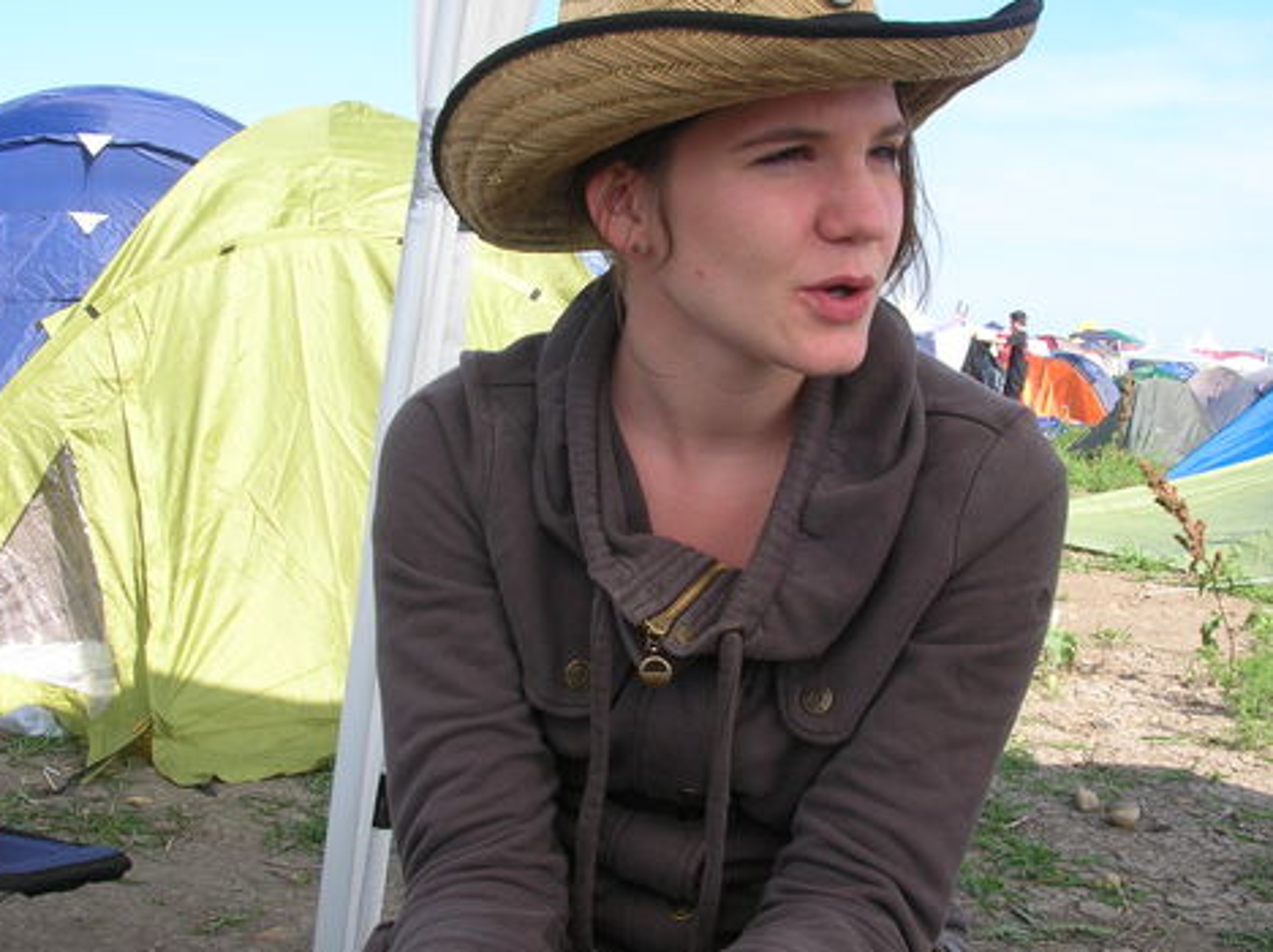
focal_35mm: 44
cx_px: 672
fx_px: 1616
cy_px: 481
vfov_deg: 32.8
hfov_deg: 43.0
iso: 50
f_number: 5.6
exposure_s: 1/127
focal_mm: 5.8
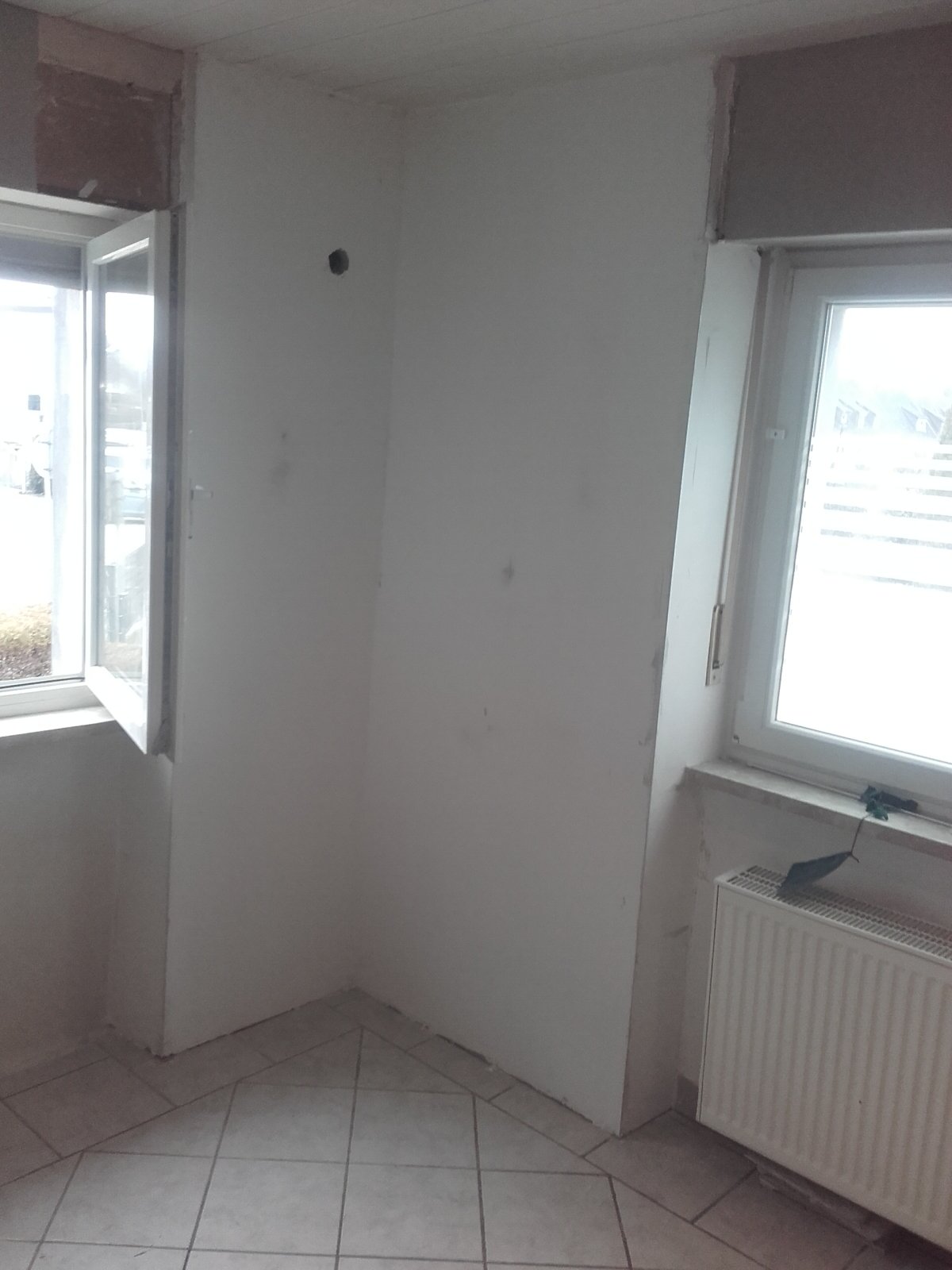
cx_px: 476
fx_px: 1137
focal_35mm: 31
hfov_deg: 45.4
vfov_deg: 58.4
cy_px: 635
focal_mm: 3.31
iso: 90
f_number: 2.2
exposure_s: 1/33
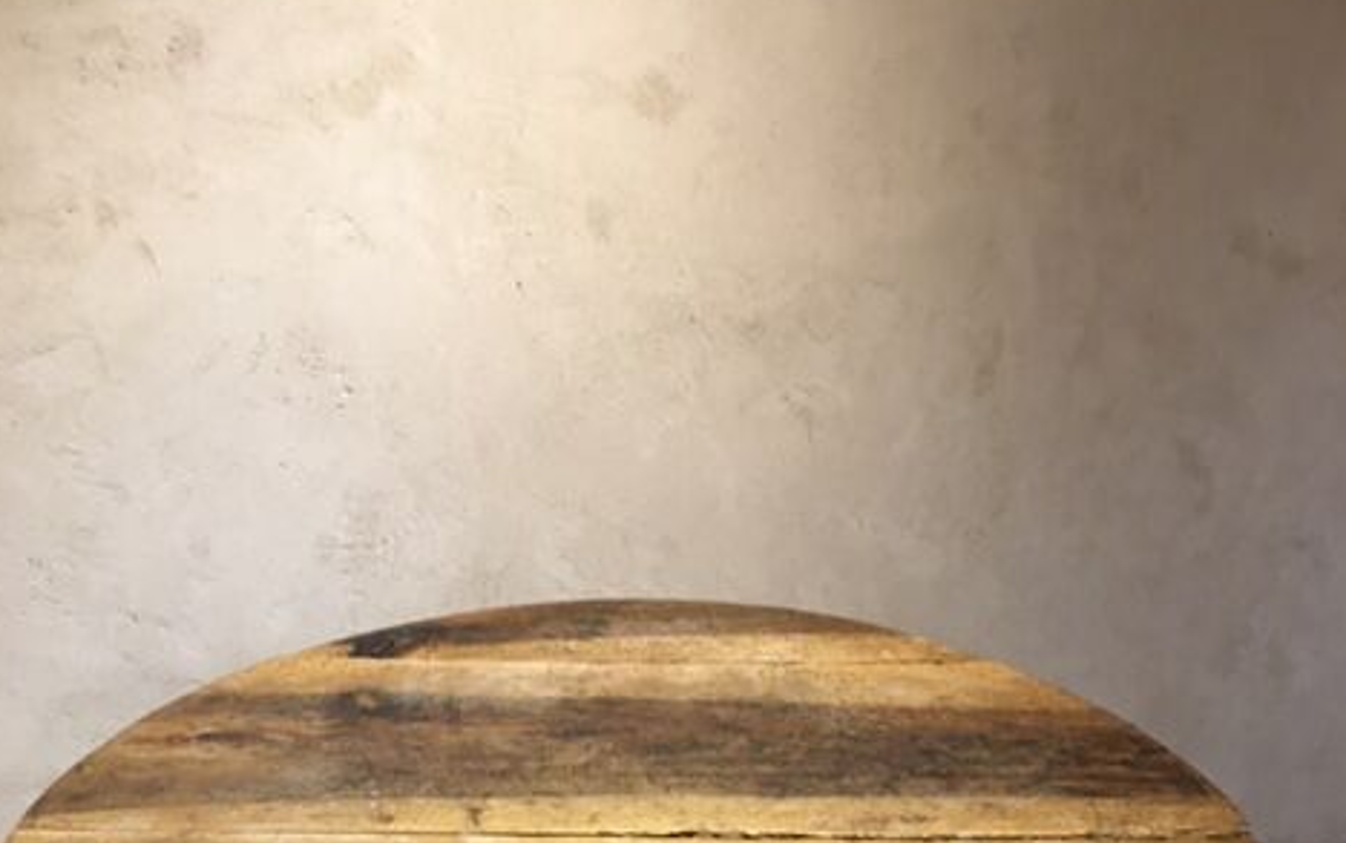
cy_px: 742
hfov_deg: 47.2
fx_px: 1541
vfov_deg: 29.4
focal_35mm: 42
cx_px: 670
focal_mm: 4.15
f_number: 2.2
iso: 200
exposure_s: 1/33
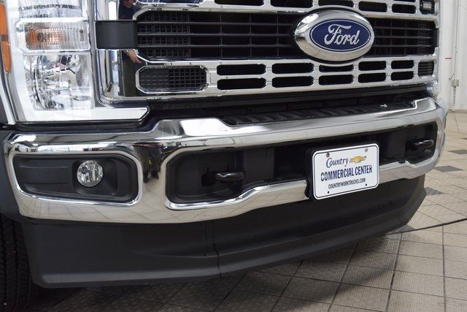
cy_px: 156
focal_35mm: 40
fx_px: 525
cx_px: 234
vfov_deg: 33.0
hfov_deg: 47.9
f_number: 6.3
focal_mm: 27
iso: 1600
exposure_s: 1/60
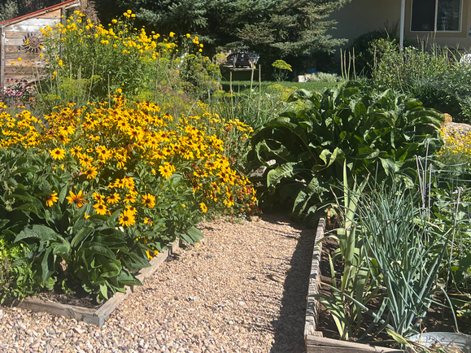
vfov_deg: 30.7
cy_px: 68
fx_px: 626
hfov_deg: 39.0
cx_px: 68
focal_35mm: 46
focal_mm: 5.7
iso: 50
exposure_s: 1/3460
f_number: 1.5
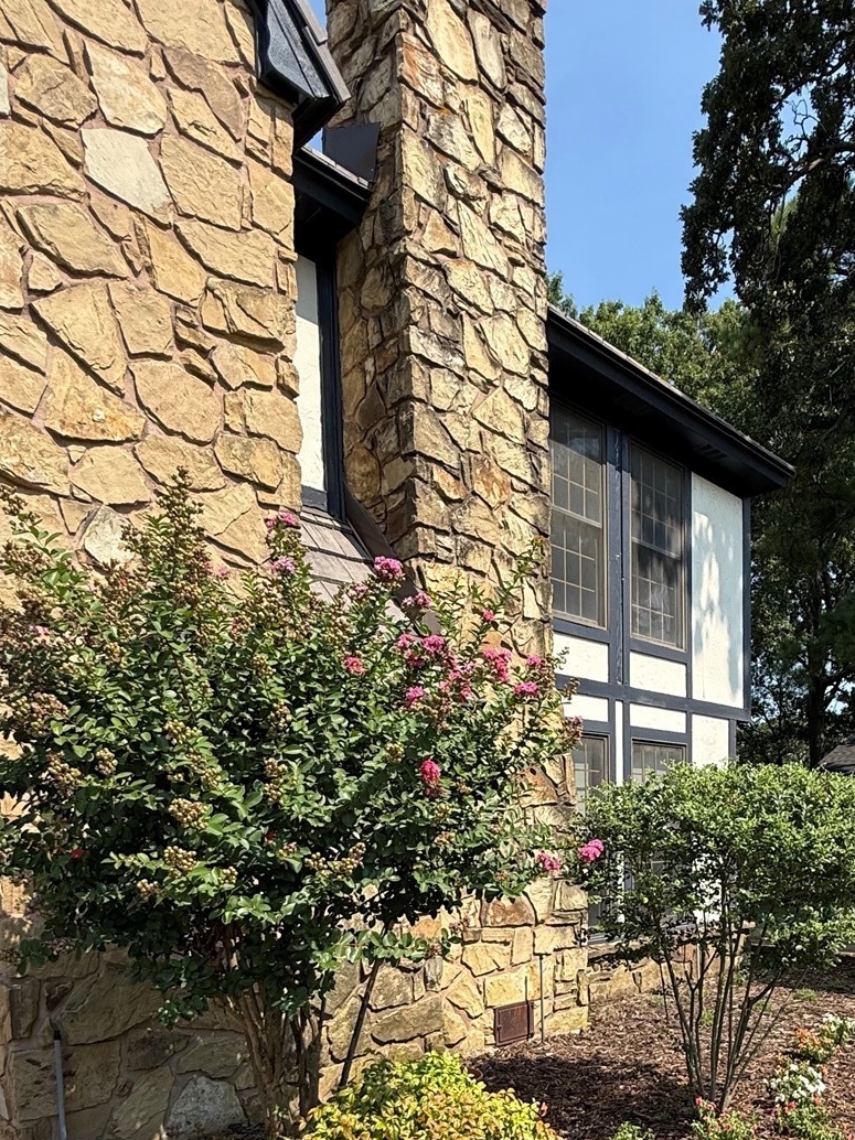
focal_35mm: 26
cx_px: 587
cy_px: 883
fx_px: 857
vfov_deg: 62.6
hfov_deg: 51.8
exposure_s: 1/1017
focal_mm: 2.22
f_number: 2.2
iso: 50
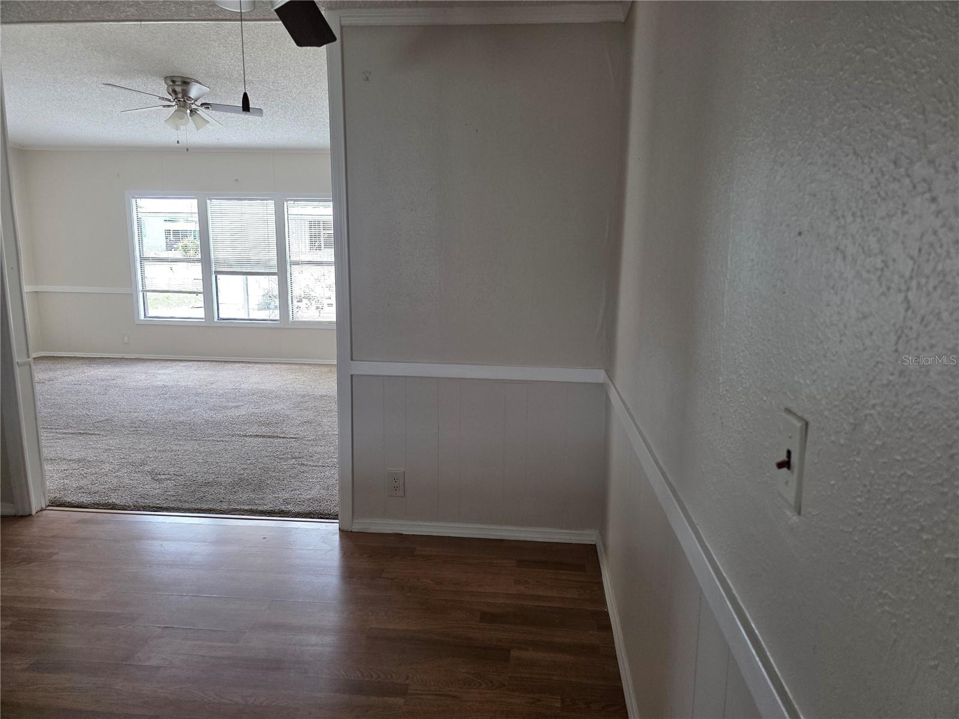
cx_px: 480
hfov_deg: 73.9
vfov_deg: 58.9
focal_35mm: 23
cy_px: 360
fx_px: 637
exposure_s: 1/180
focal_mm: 6.3
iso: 200
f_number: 1.7
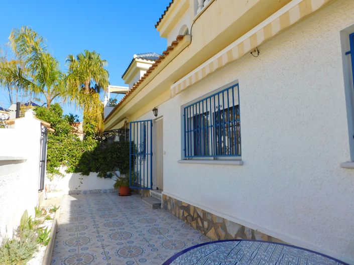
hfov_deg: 74.0
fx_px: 235
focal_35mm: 23
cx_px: 177
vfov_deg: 58.8
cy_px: 132
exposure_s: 1/1500
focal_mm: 4
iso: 125
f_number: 3
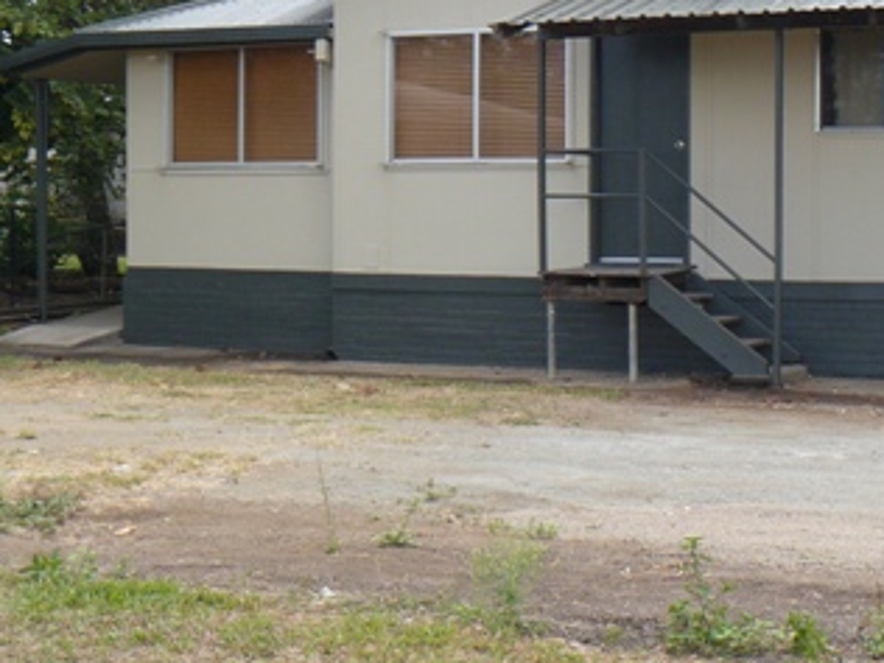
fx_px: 1788
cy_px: 169
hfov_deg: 27.3
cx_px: 677
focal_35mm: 70
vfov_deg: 20.8
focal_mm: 6
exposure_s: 1/200
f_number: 5
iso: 100
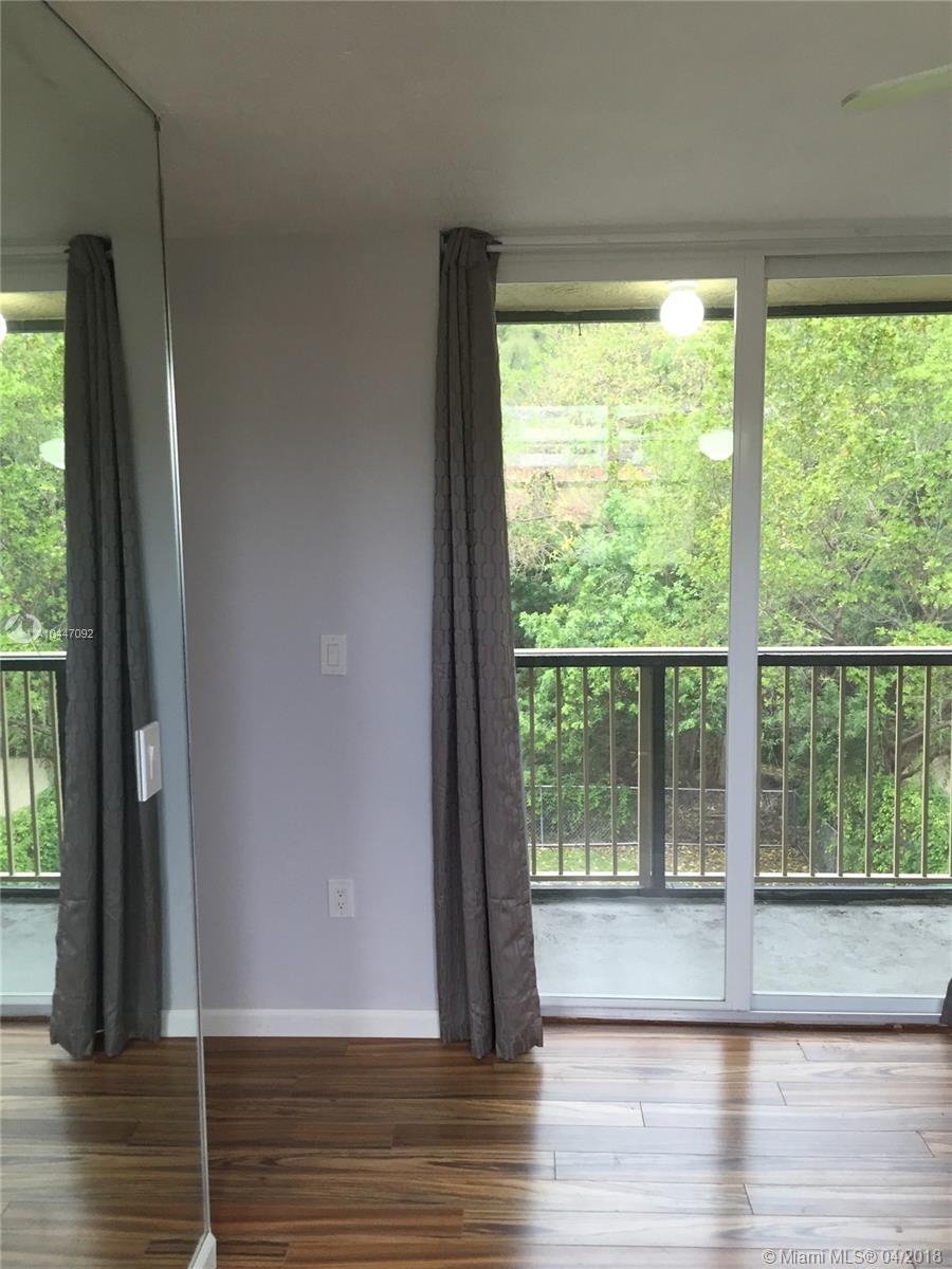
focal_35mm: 29
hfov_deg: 48.2
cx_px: 476
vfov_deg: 61.7
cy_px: 634
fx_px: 1063
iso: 32
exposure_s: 1/30
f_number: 2.2
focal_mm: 4.15
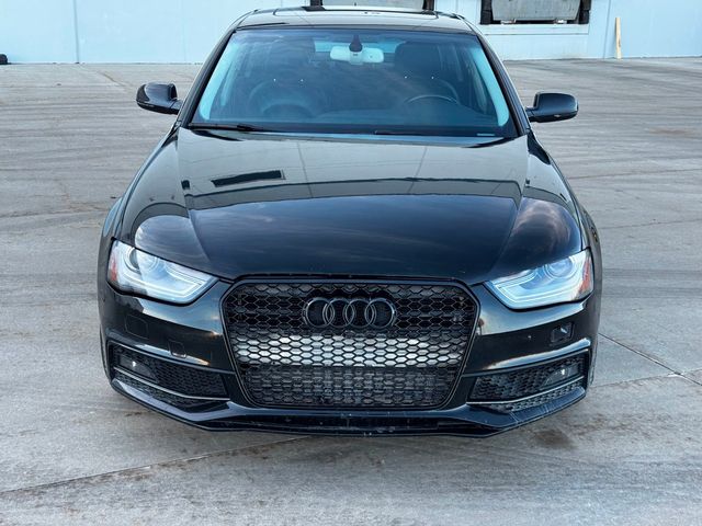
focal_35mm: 48
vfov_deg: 30.3
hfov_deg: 39.7
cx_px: 351
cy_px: 263
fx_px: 973
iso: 64
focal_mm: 6.76
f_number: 1.78
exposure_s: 1/236
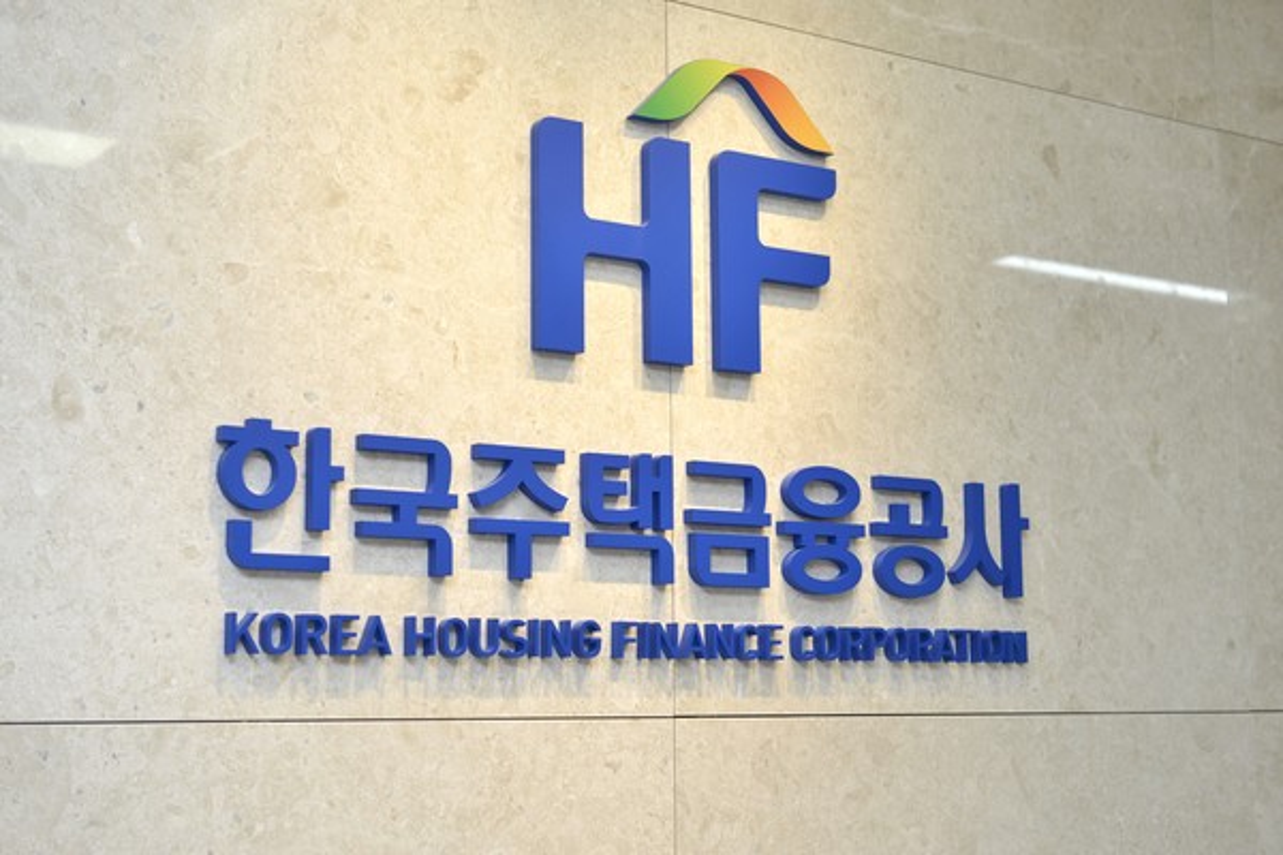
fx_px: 1996
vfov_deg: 24.2
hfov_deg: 35.6
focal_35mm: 56
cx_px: 642
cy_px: 428
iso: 500
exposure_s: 1/100
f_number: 4.5
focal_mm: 56
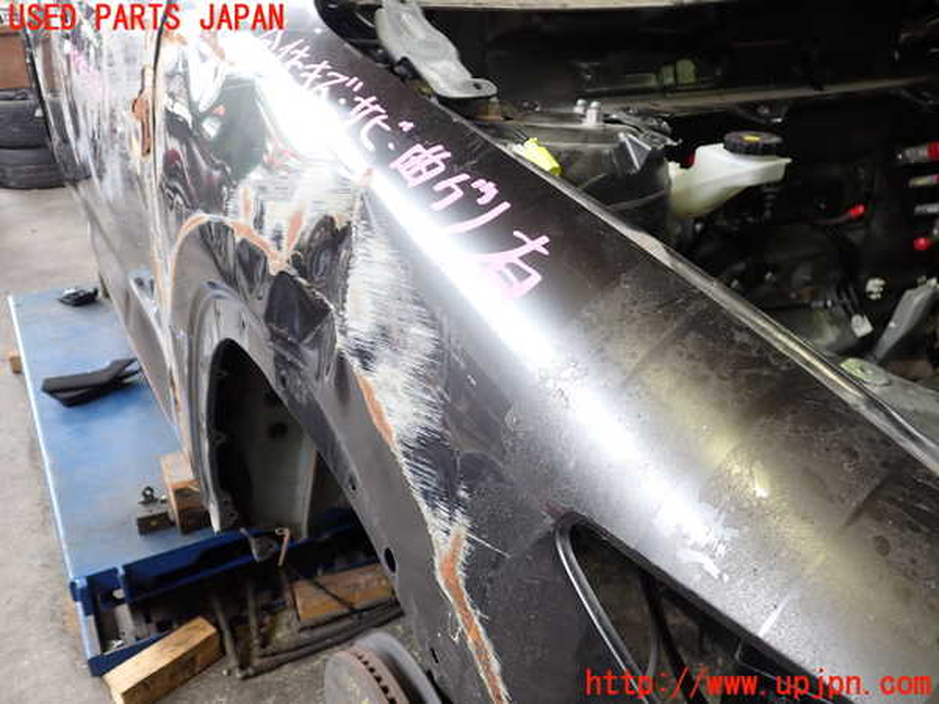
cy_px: 352
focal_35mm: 30
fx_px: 814
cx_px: 470
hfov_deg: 60.0
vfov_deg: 46.8
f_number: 2.3
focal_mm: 5.4
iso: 200
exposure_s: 1/60
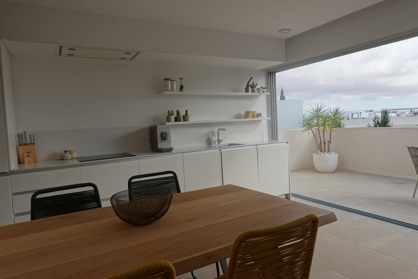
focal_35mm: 24
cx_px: 209
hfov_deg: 73.7
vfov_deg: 53.1
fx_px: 279
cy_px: 140
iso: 125
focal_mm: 9
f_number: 4
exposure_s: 1/500
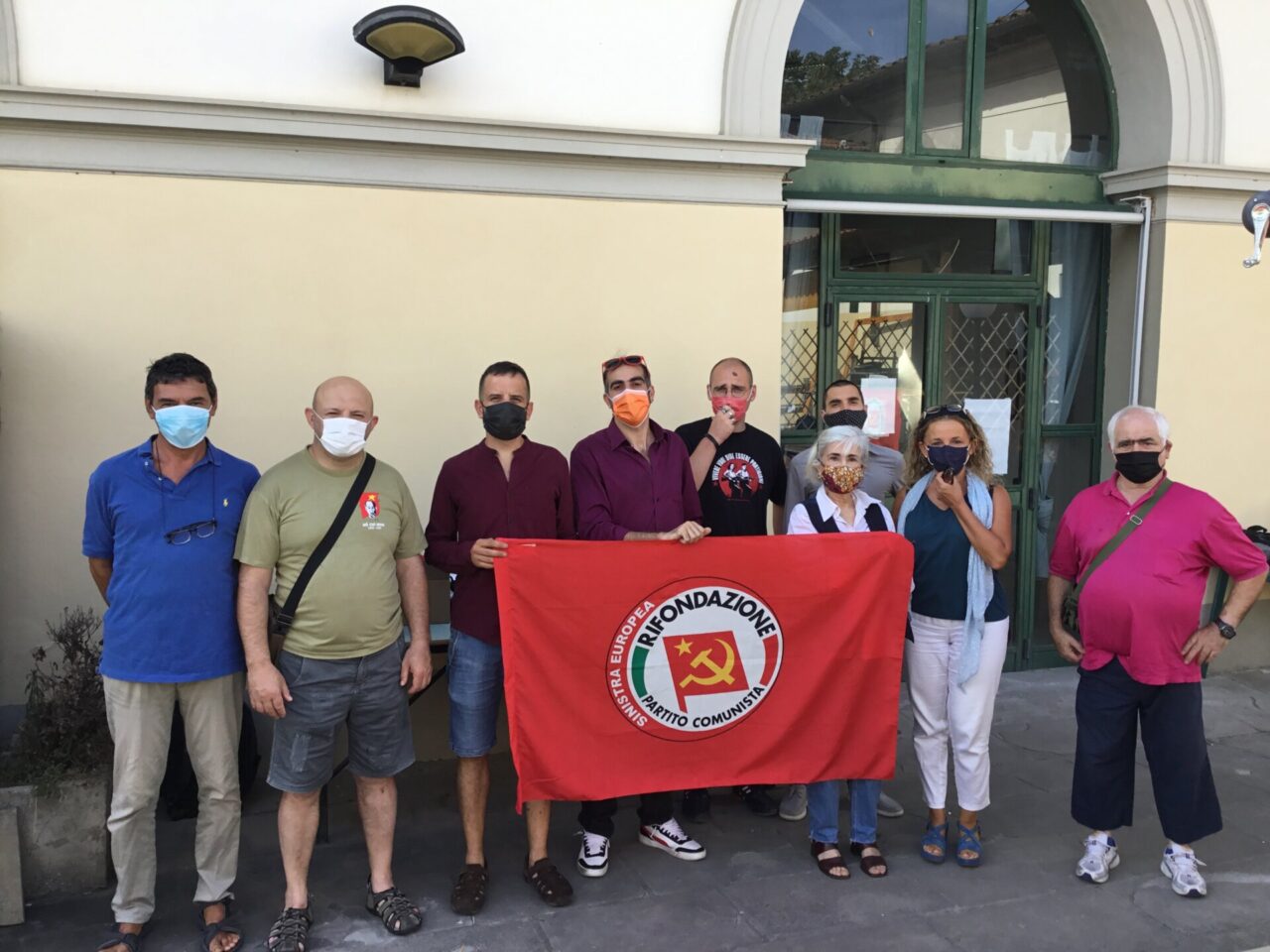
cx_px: 635
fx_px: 1137
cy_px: 476
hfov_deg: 58.4
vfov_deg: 45.4
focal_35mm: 31
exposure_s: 1/241
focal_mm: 3.3
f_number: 2.4
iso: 25
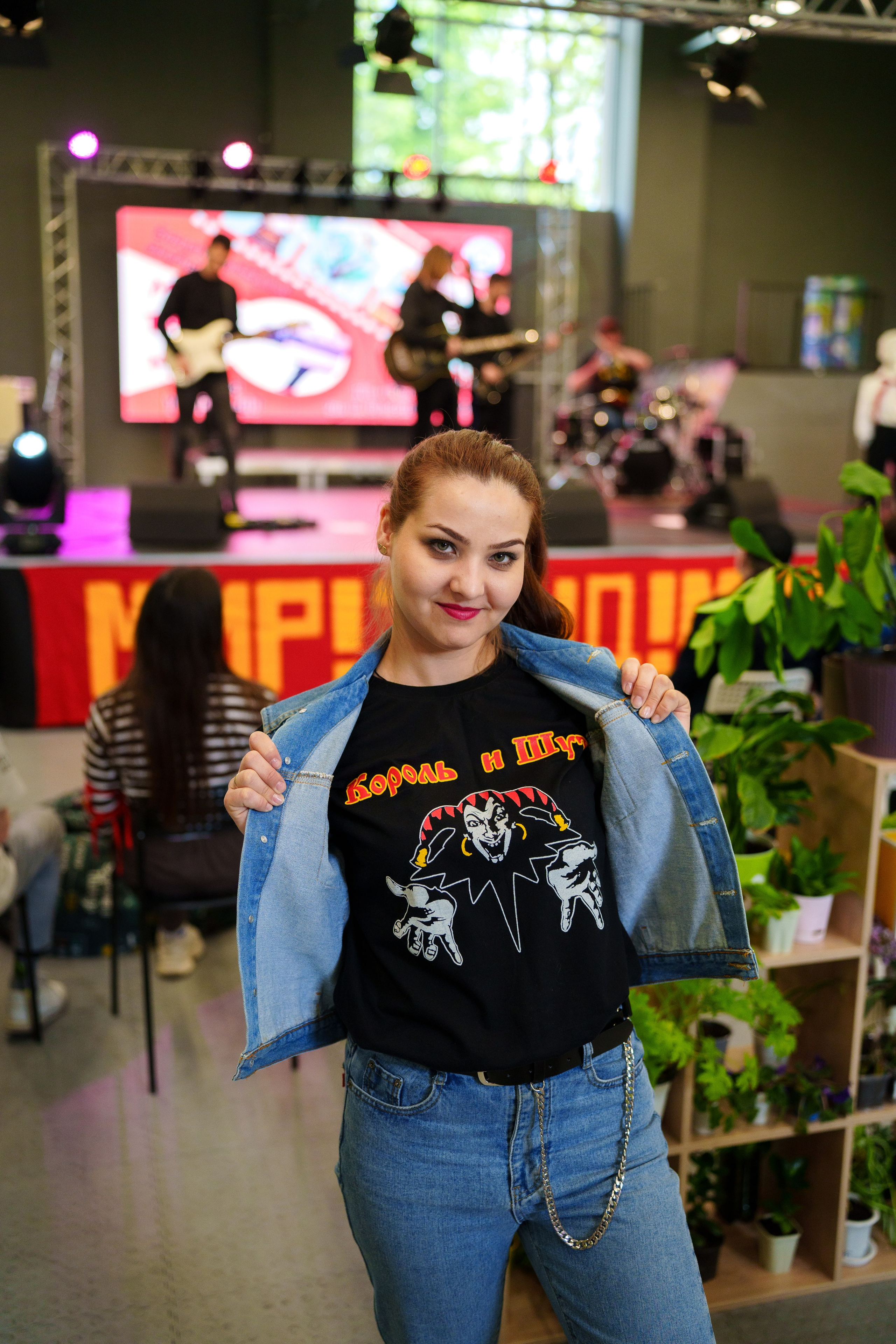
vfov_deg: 54.4
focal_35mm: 35
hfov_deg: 37.9
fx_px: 1307
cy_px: 672
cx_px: 448
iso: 800
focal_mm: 35
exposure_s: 1/500
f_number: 2
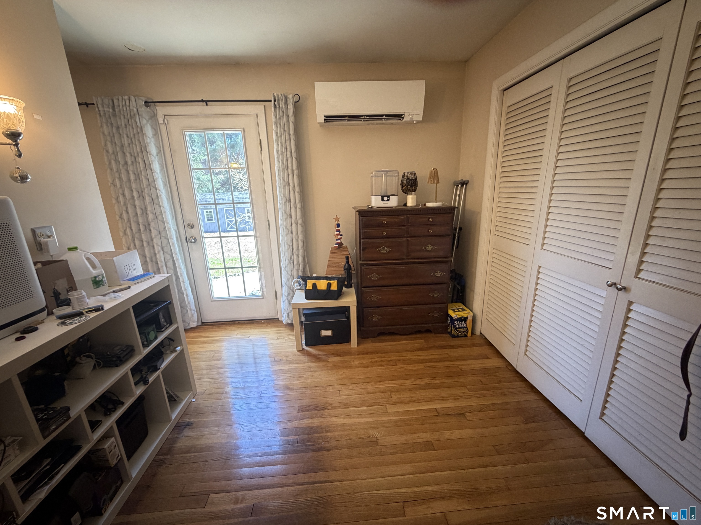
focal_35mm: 14
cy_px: 262
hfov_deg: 102.1
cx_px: 350
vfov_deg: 85.7
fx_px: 284
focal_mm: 2.22
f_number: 2.2
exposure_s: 1/60
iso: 320
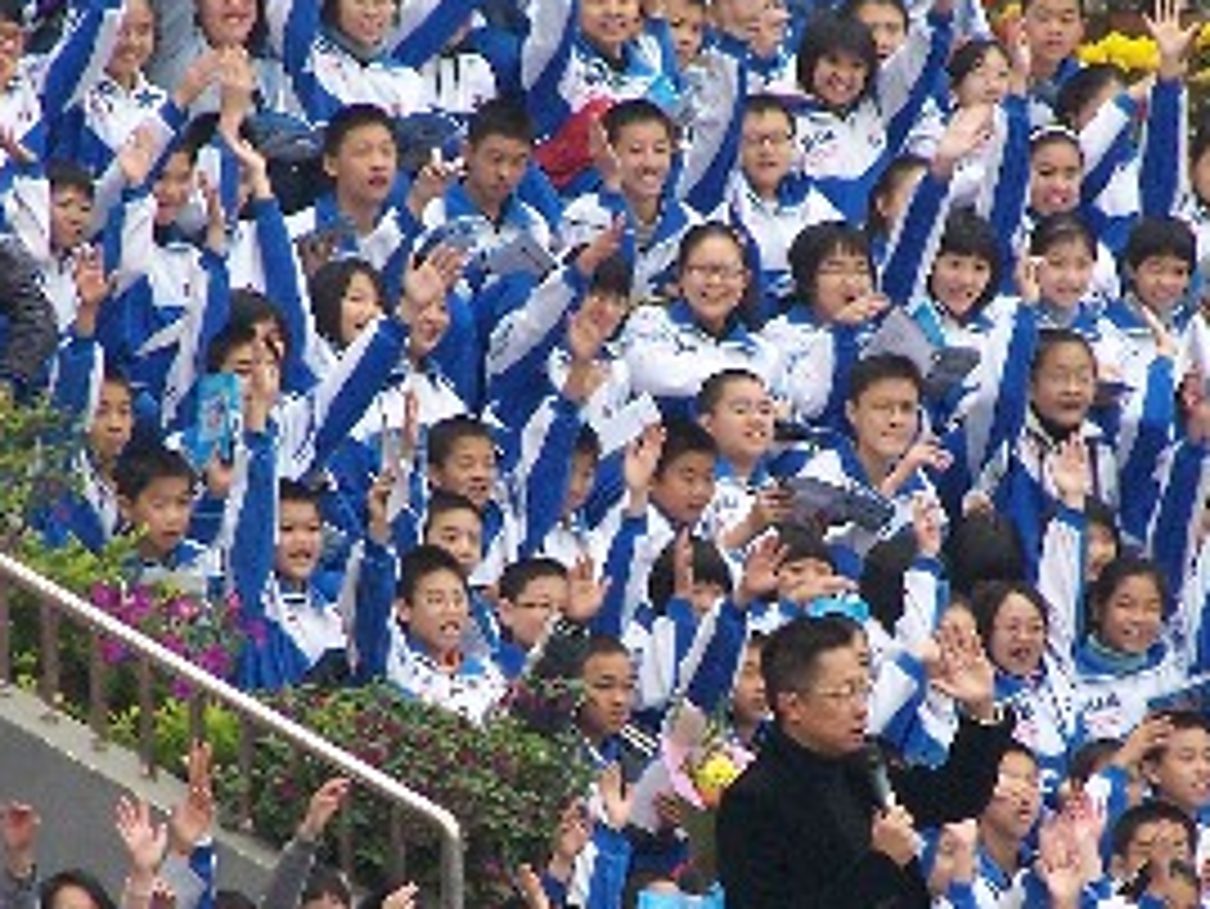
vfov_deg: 2.4
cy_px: 562
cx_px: 726
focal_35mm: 627
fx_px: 21927
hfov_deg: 3.2
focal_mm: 51
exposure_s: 1/250
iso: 140
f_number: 3.6
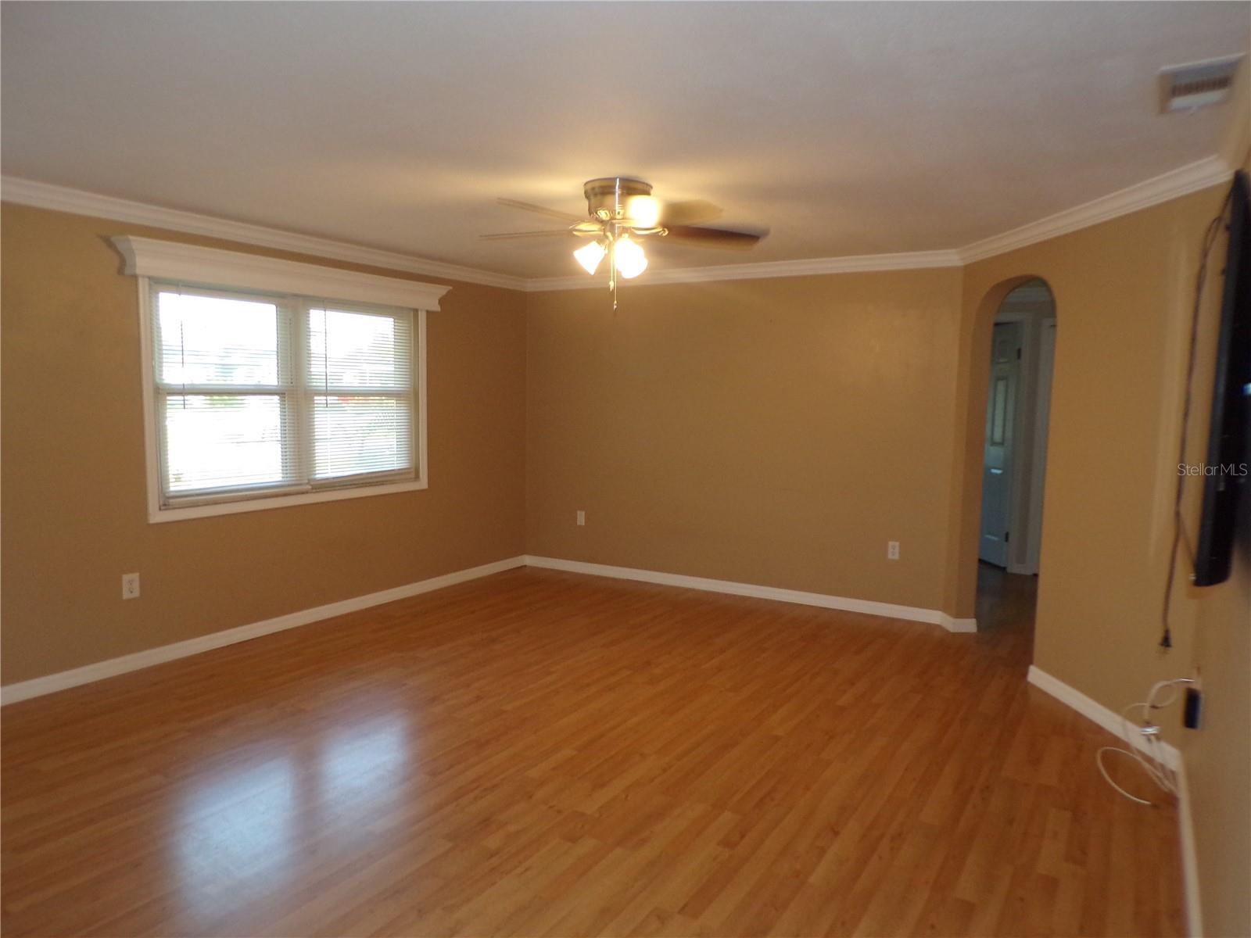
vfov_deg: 56.8
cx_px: 626
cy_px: 469
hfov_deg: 71.6
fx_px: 867
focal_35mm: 24
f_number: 3
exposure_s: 1/34
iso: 200
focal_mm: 4.3
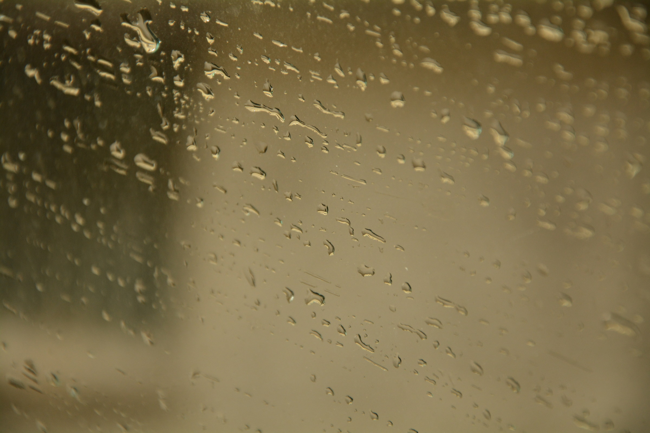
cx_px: 325
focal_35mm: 158
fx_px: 2844
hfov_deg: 13.0
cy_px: 216
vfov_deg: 8.7
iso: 500
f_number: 5.6
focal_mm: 105
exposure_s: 1/60
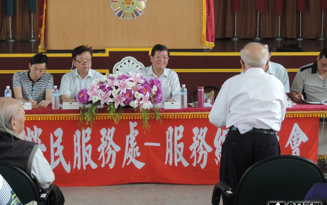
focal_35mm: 89
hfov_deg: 23.3
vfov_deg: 14.7
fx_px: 793
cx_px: 133
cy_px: 79
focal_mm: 12.4
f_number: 3.9
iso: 400
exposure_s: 1/30
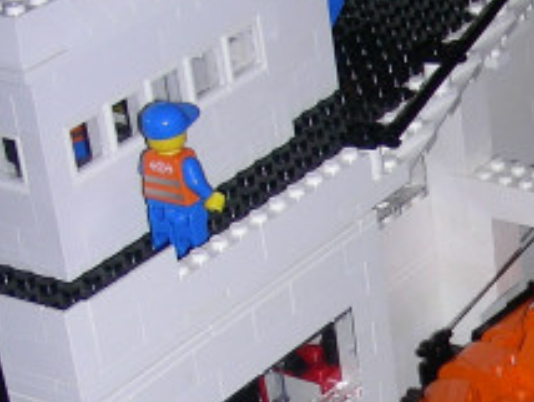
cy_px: 392
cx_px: 731
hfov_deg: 13.3
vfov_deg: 10.4
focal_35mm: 142
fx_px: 2193
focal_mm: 6.3
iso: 50
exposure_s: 1/60.1
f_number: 3.5
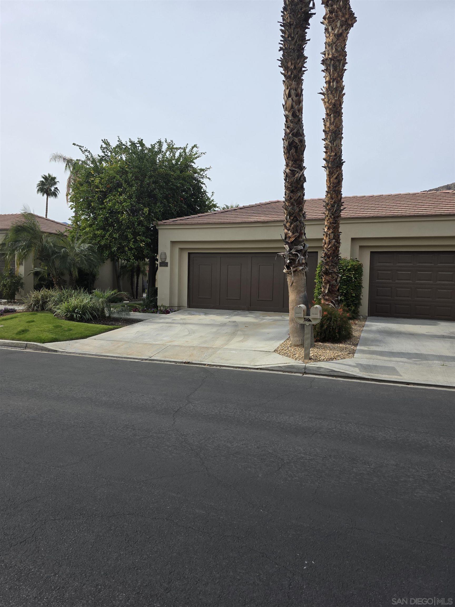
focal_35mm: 23
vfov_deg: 73.9
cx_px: 228
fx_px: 403
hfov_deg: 58.9
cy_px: 304
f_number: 1.7
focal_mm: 6.3
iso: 80
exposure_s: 1/5958
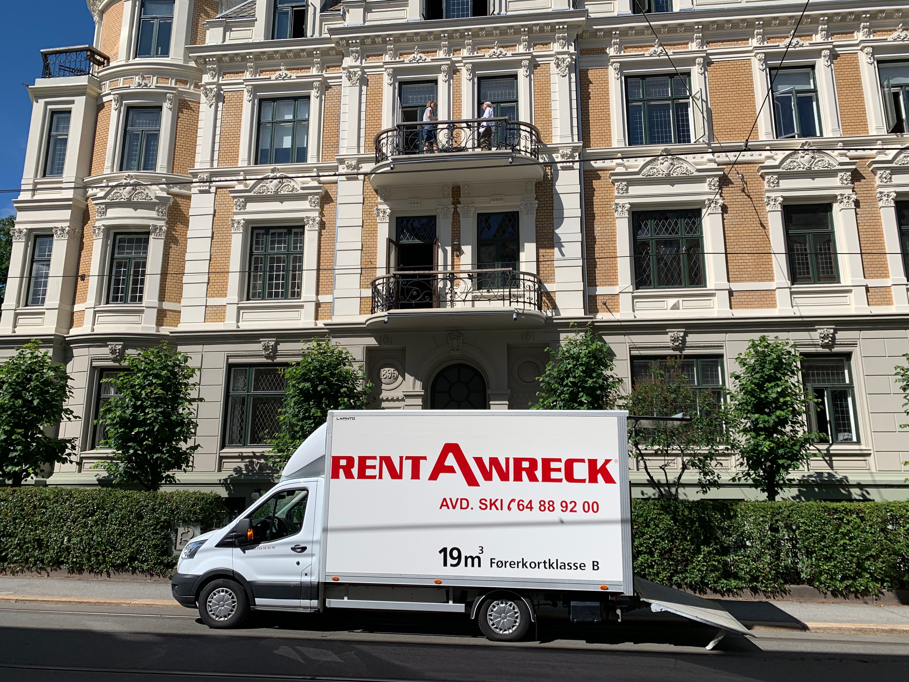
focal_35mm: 26
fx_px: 683
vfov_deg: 53.1
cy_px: 341
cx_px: 454
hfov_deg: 67.3
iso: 25
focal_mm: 4.25
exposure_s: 1/3650
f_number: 1.8
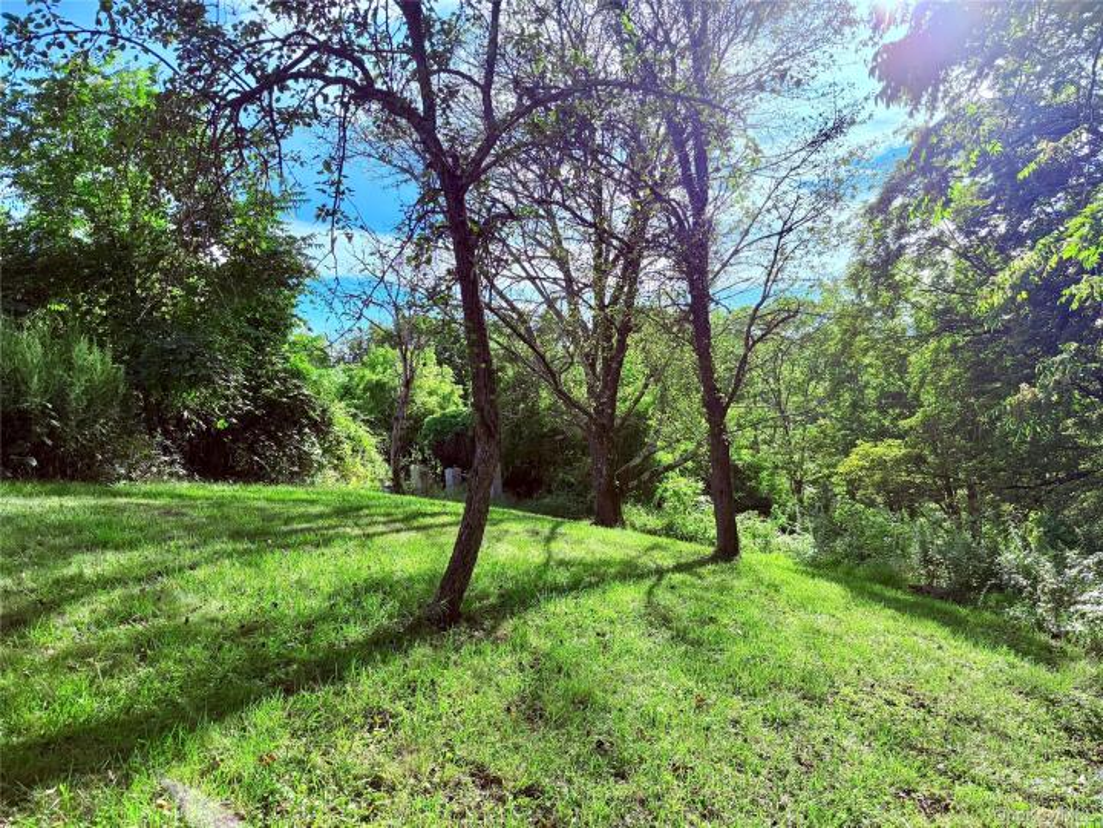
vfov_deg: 56.8
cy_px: 414
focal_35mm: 24
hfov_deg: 71.6
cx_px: 552
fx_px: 765
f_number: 1.78
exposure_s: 1/2232
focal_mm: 6.76
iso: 100
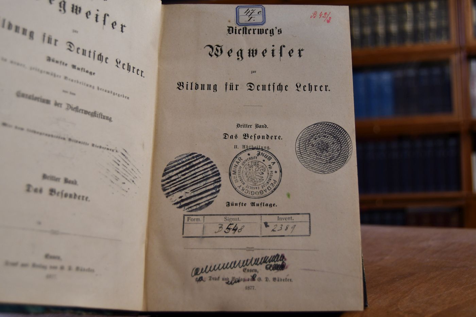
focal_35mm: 42
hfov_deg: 46.4
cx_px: 238
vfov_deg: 31.9
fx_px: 555
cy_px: 158
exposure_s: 1/125
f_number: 4
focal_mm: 28
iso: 800
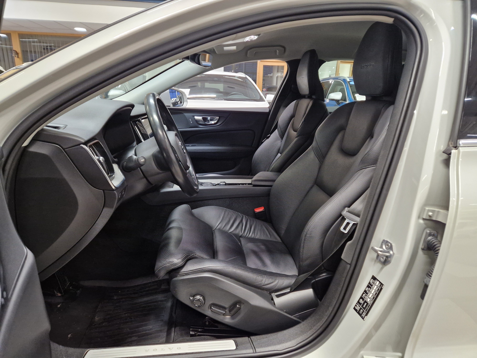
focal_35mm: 23
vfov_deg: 58.9
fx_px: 317
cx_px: 238
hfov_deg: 73.9
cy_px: 179
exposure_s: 1/100
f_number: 1.8
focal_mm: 5.4
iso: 400
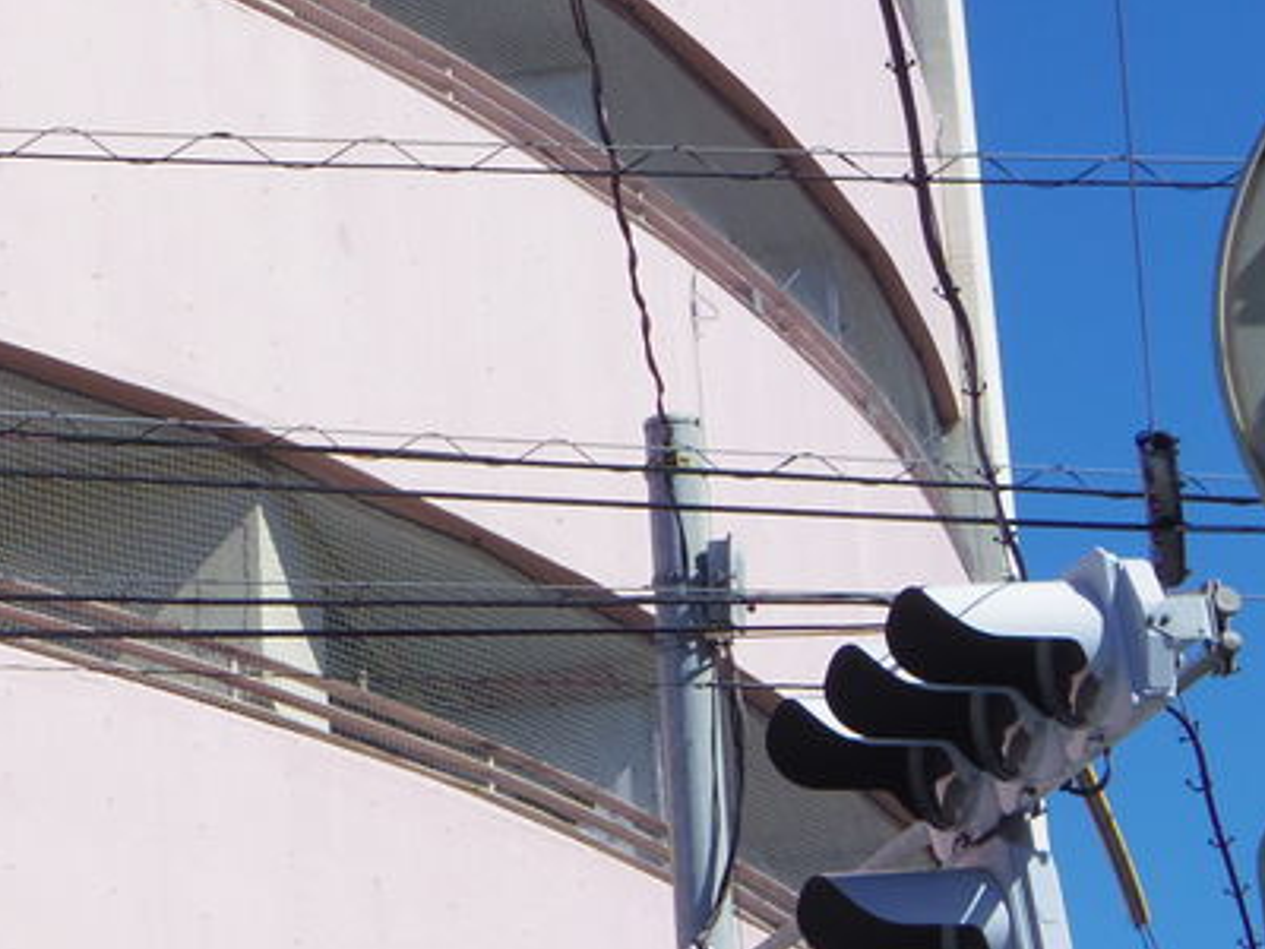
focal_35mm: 141
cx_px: -313
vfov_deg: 10.5
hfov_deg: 13.6
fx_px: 5153
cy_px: 348
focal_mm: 8.5
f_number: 4
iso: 125
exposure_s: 1/1250
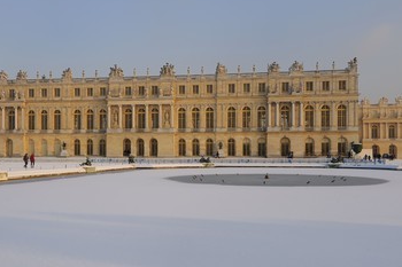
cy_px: 152
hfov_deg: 41.0
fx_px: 536
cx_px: 162
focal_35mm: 48
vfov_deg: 28.0
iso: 200
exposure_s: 1/160
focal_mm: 40
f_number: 10
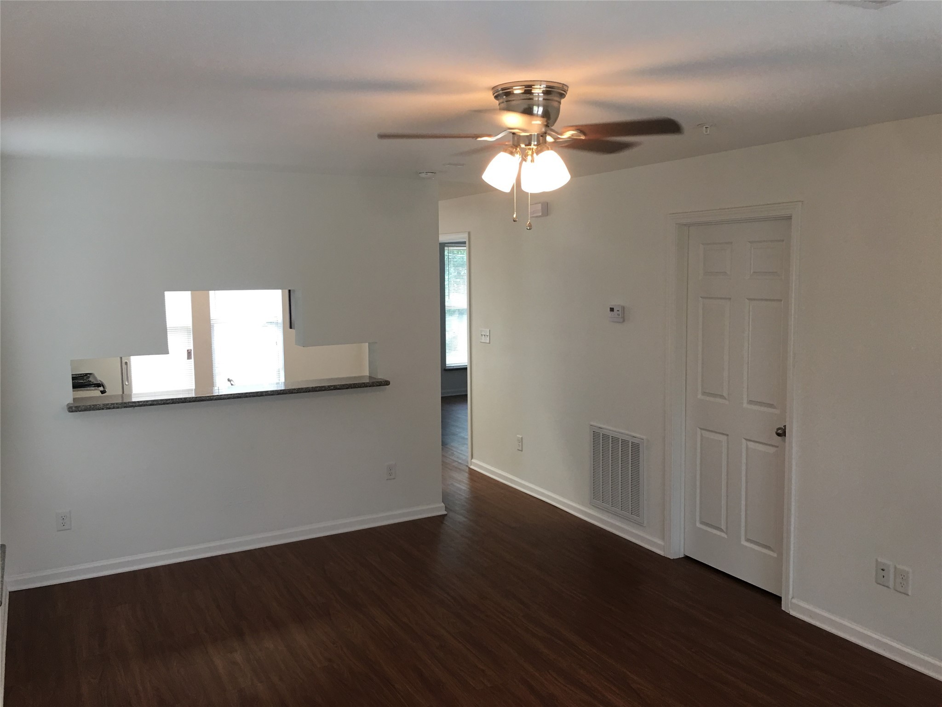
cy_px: 354
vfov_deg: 48.2
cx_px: 471
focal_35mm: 29
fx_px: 789
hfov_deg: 61.7
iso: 40
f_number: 2.2
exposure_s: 1/30
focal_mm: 4.15
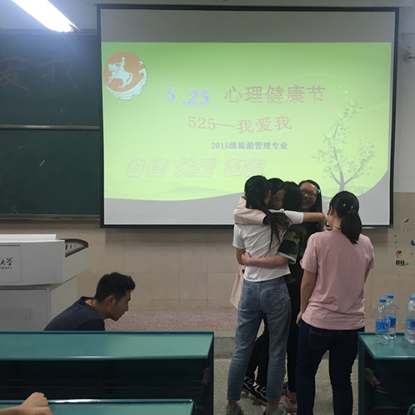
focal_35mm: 35
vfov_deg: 47.2
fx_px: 475
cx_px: 256
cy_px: 212
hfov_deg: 46.9
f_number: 2.2
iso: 100
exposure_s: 1/33
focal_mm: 4.15
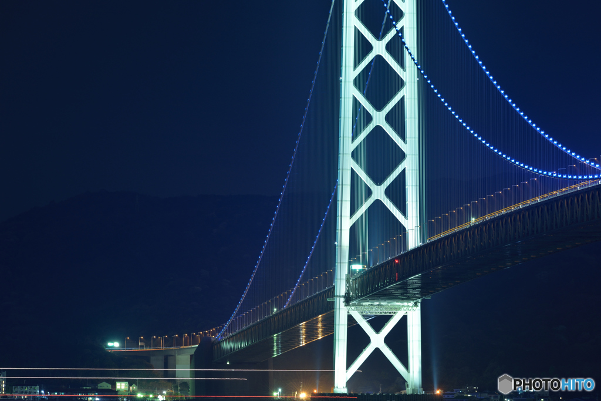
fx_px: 5009
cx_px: 300
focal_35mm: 300
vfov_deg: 4.6
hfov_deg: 6.9
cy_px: 200
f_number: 6.3
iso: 200
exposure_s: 30
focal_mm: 300
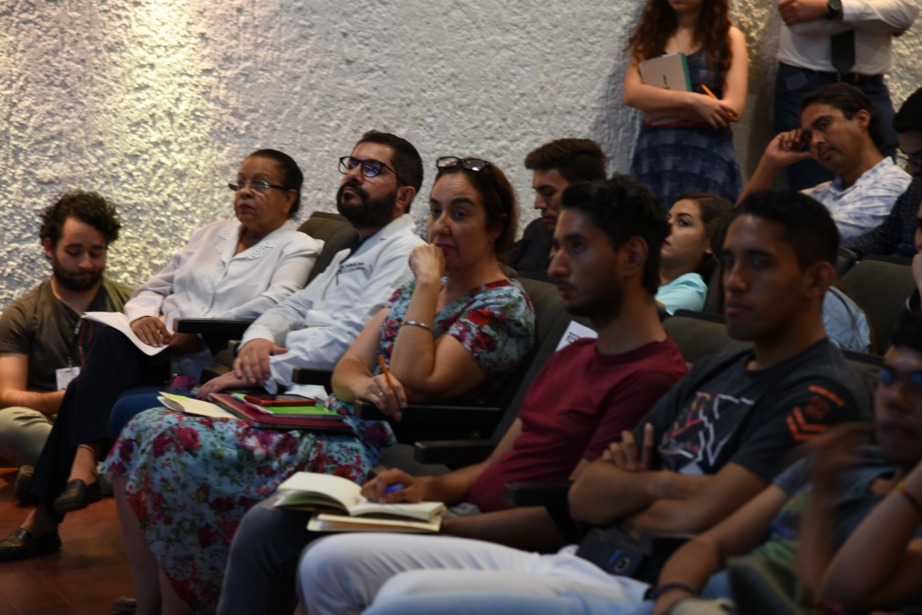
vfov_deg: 11.4
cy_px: 308
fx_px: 3073
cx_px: 461
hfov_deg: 17.1
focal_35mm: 120
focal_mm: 120
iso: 250
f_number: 4.5
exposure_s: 1/4
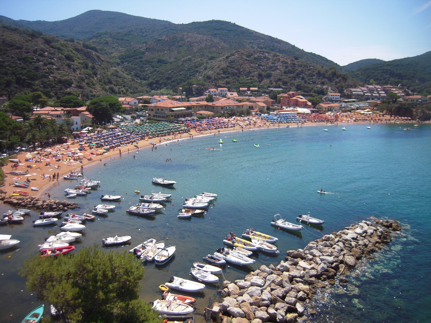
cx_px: 216
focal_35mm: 28
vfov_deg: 49.7
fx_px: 349
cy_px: 162
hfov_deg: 63.4
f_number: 5.4
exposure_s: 1/400
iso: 100
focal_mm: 5
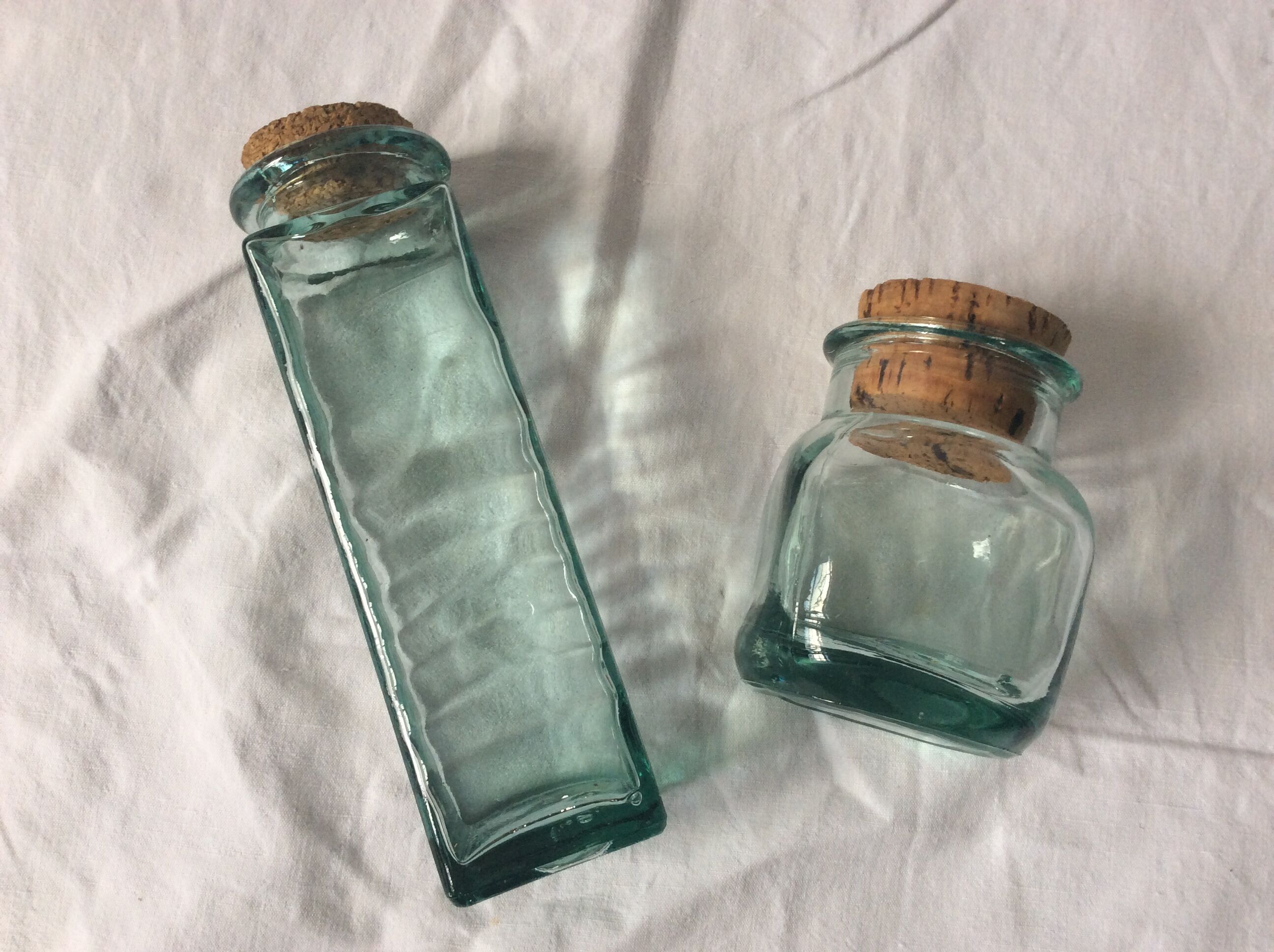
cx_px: 637
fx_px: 1176
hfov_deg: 56.9
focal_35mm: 32
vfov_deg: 44.1
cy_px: 476
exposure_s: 1/50
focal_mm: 3.3
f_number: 2.4
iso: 40
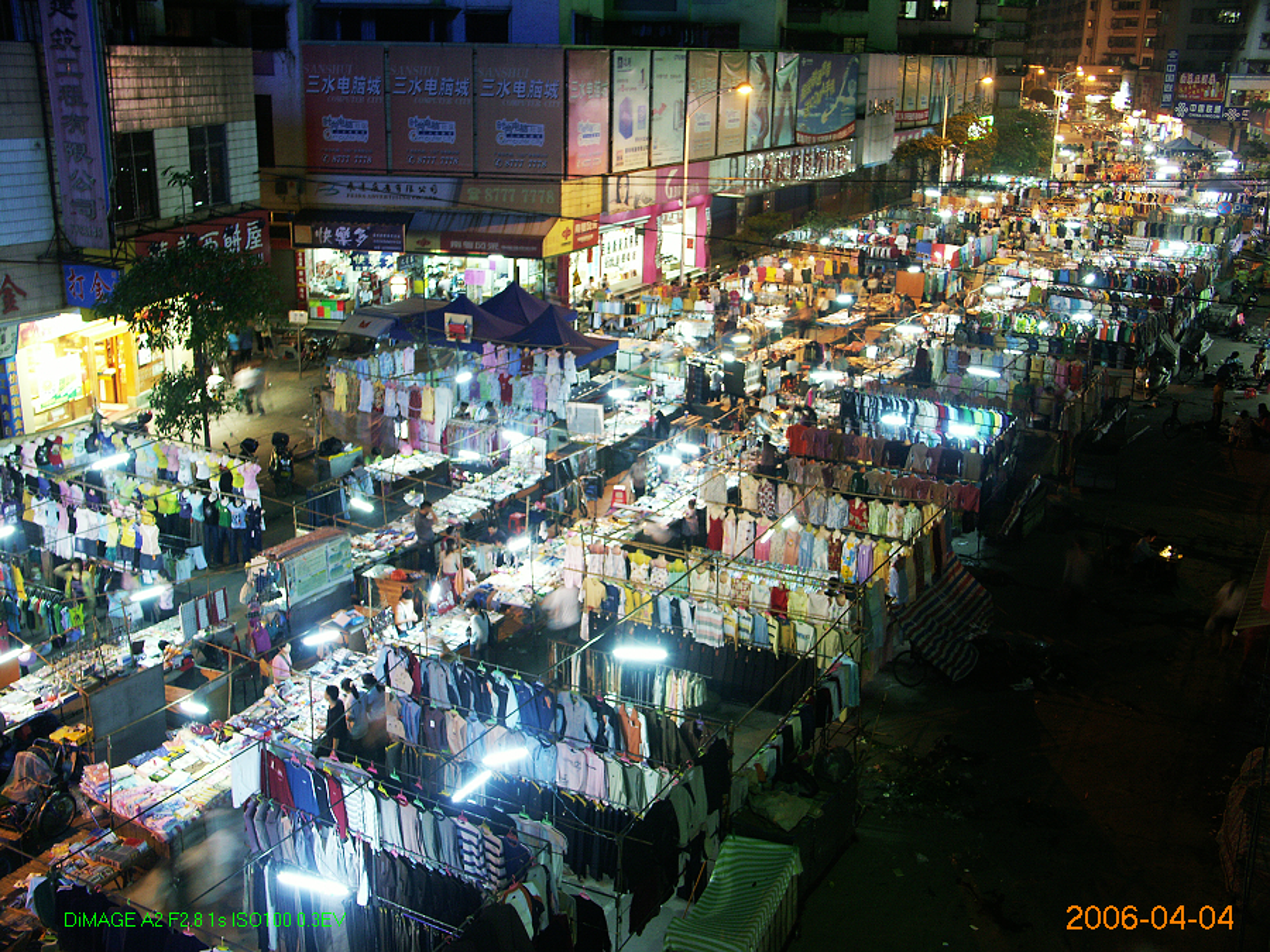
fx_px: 1247
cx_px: 635
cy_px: 476
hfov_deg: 54.0
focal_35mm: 34
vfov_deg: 41.8
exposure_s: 1
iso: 100
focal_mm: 8.9
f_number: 2.8
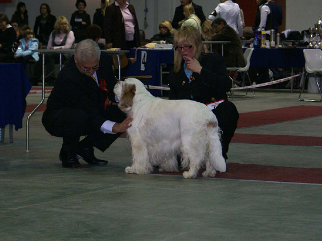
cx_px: 152
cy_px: 117
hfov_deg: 13.8
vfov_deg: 10.4
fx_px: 1330
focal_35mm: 143
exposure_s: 1/125
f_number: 5.6
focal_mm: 70
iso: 400
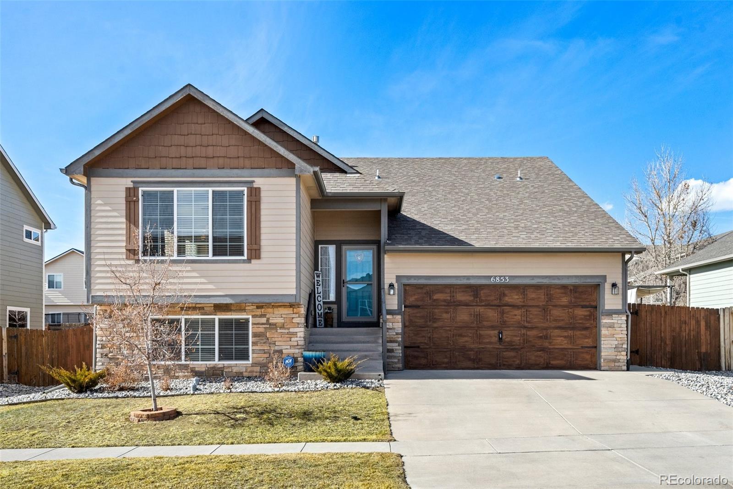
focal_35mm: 33
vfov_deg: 40.0
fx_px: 672
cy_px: 244
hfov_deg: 57.2
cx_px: 366
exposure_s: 1/1000
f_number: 8
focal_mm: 33
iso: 1000
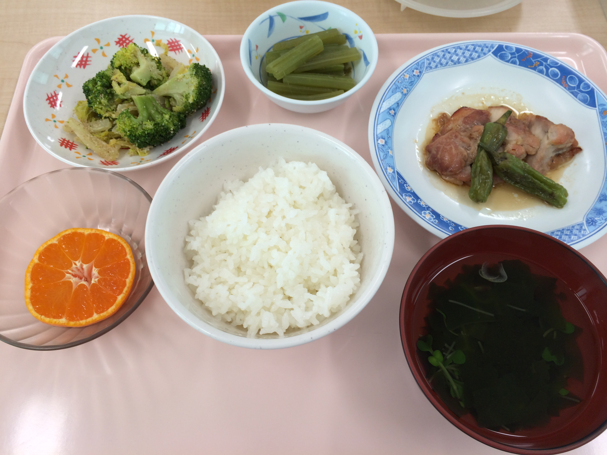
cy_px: 228
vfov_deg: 46.8
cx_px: 304
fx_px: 526
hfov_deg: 60.0
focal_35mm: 30
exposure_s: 1/60
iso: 40
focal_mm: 4.12
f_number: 2.2
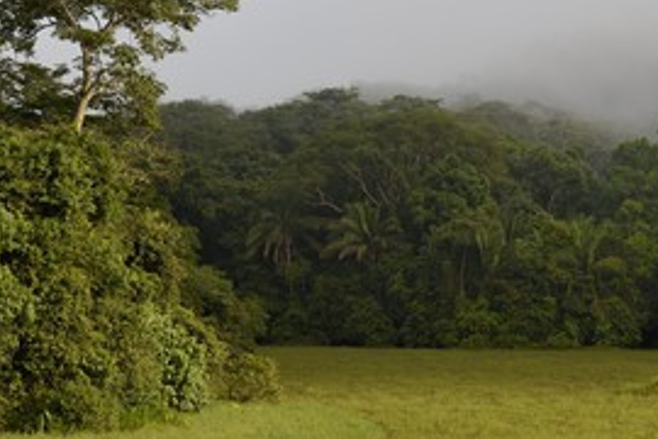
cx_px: 480
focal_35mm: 81
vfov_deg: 16.9
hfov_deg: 24.8
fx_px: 1480
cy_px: 200
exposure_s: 1/800
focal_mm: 52
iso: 800
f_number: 8
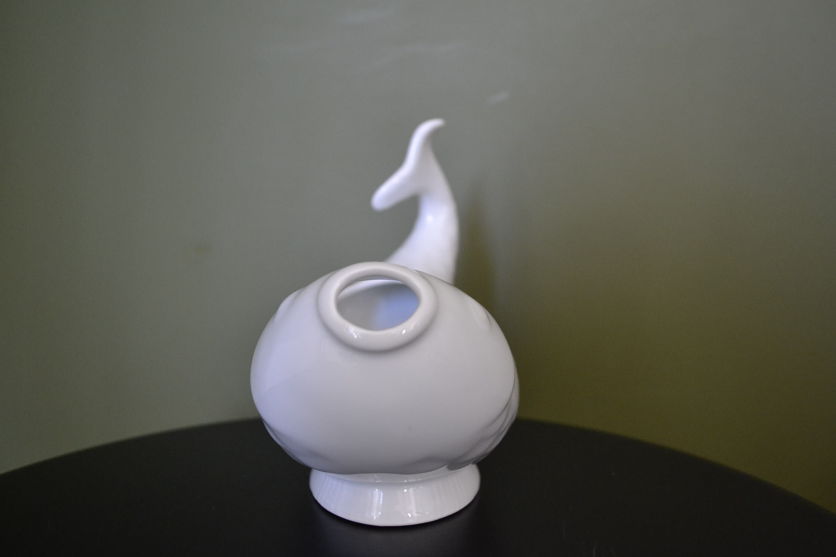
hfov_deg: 60.3
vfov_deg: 42.3
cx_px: 428
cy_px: 273
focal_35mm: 31
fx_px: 720
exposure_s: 1/60
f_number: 3.8
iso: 1000
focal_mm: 20
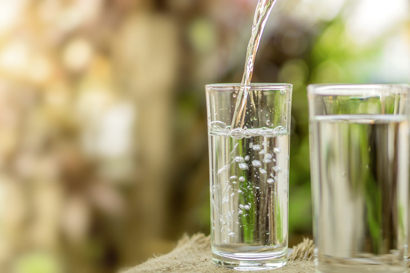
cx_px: 205
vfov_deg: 18.2
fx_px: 854
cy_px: 136
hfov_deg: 27.0
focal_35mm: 75
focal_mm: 50
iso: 100
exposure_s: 1/100
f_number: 2
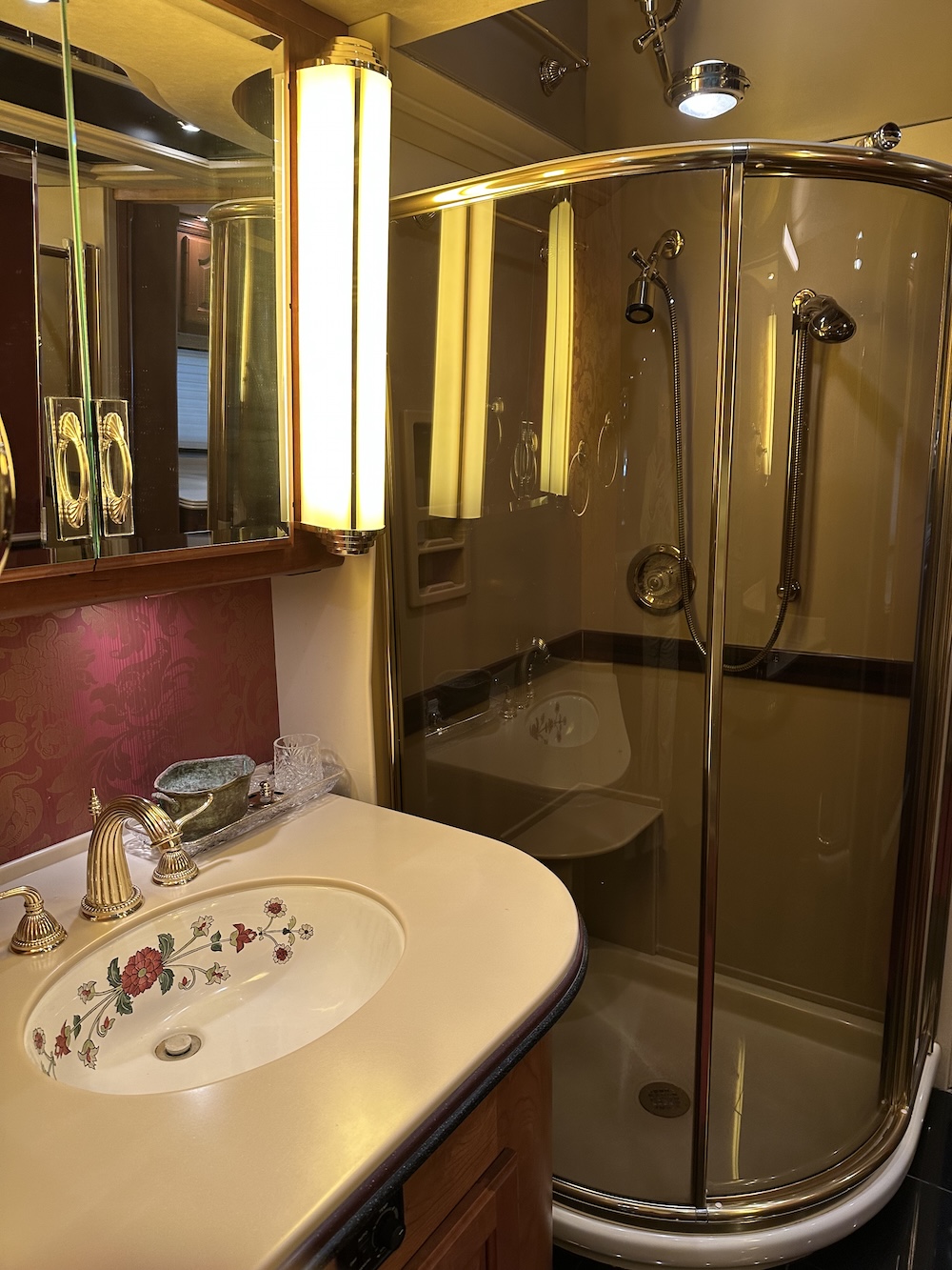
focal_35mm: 24
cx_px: 476
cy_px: 635
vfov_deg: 71.6
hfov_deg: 56.8
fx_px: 880
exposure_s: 1/60
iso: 160
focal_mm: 6.86
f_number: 1.78
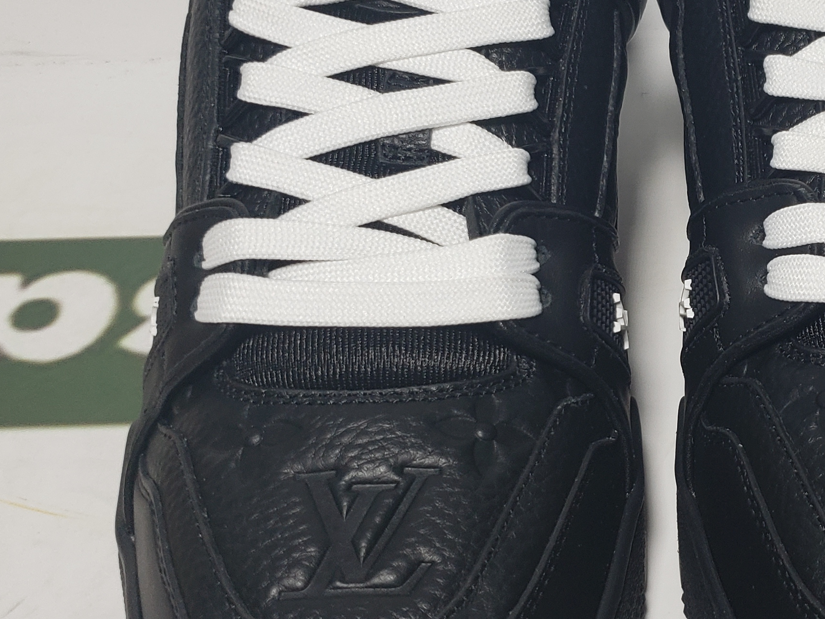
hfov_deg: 30.6
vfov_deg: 24.0
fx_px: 1454
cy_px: 275
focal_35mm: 61
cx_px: 702
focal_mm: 4.3
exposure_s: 1/529
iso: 50
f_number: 1.5
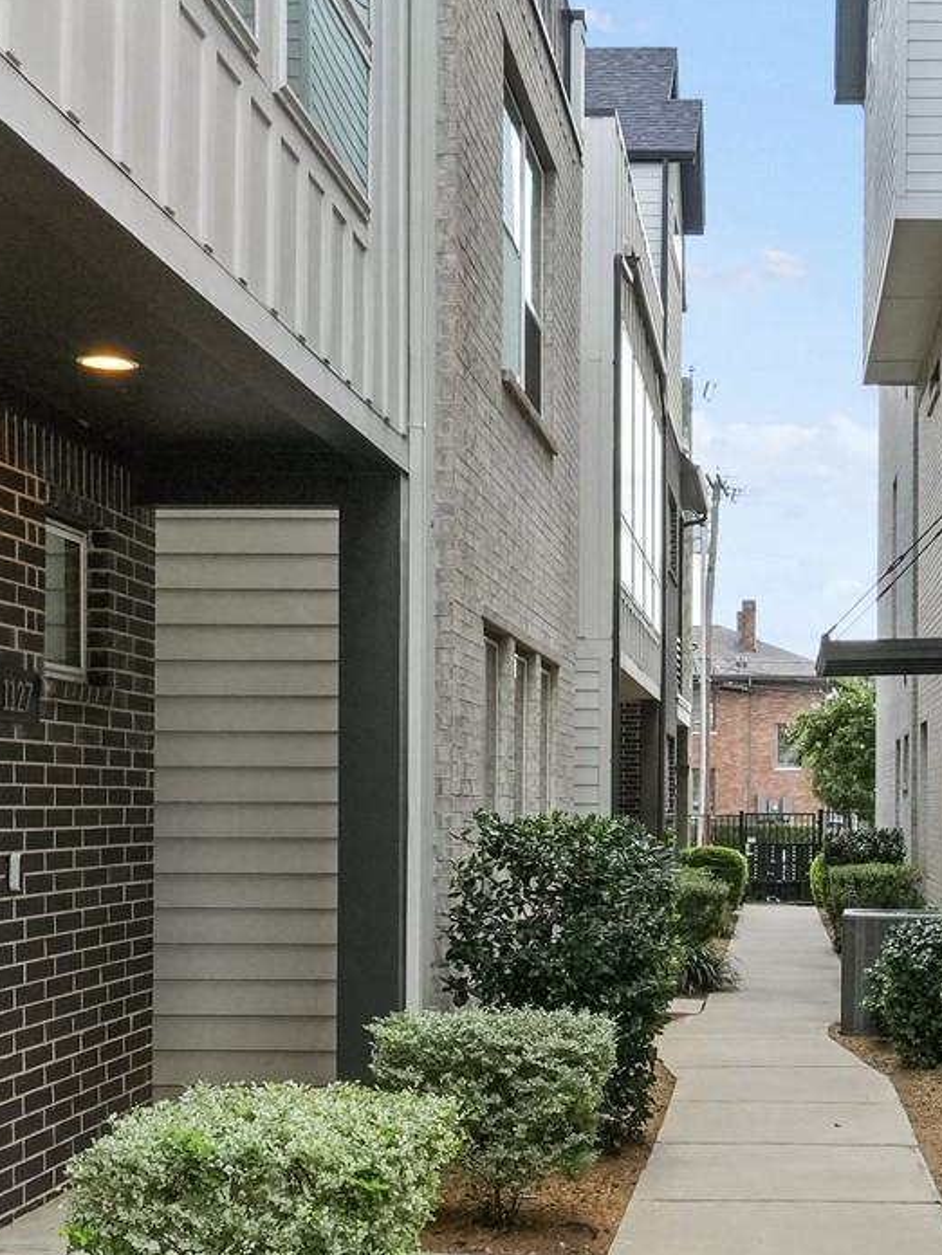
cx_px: 805
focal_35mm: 50
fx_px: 1796
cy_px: 804
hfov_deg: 28.5
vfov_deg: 38.2
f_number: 10
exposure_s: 1/160
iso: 800
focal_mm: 11
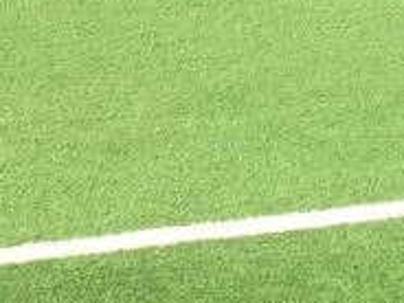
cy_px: -332
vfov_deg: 8.7
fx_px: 1879
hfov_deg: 12.3
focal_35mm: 161
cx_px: 173
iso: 32
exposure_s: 1/1140
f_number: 2.2
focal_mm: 4.15
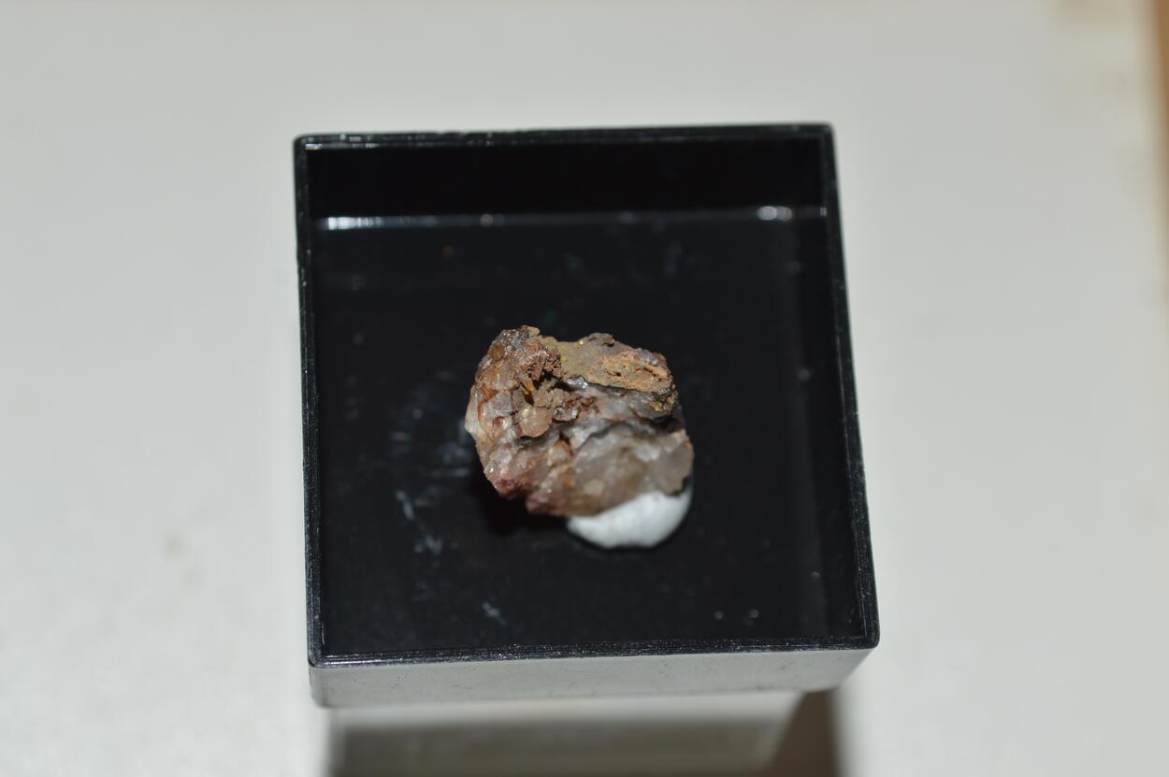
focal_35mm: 78
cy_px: 388
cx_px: 584
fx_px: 2530
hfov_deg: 26.0
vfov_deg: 17.5
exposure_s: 1/60
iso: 100
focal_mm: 52
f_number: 8
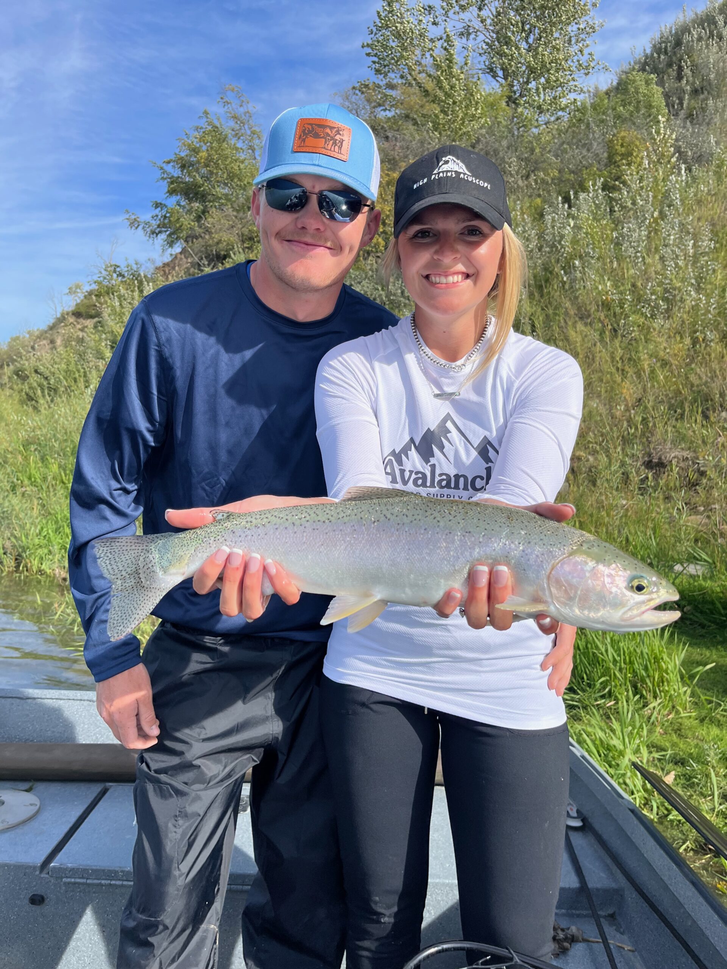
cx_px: 364
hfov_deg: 53.1
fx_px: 728
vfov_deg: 67.3
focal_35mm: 26
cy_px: 484
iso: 50
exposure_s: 1/1890
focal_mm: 5.1
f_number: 1.6
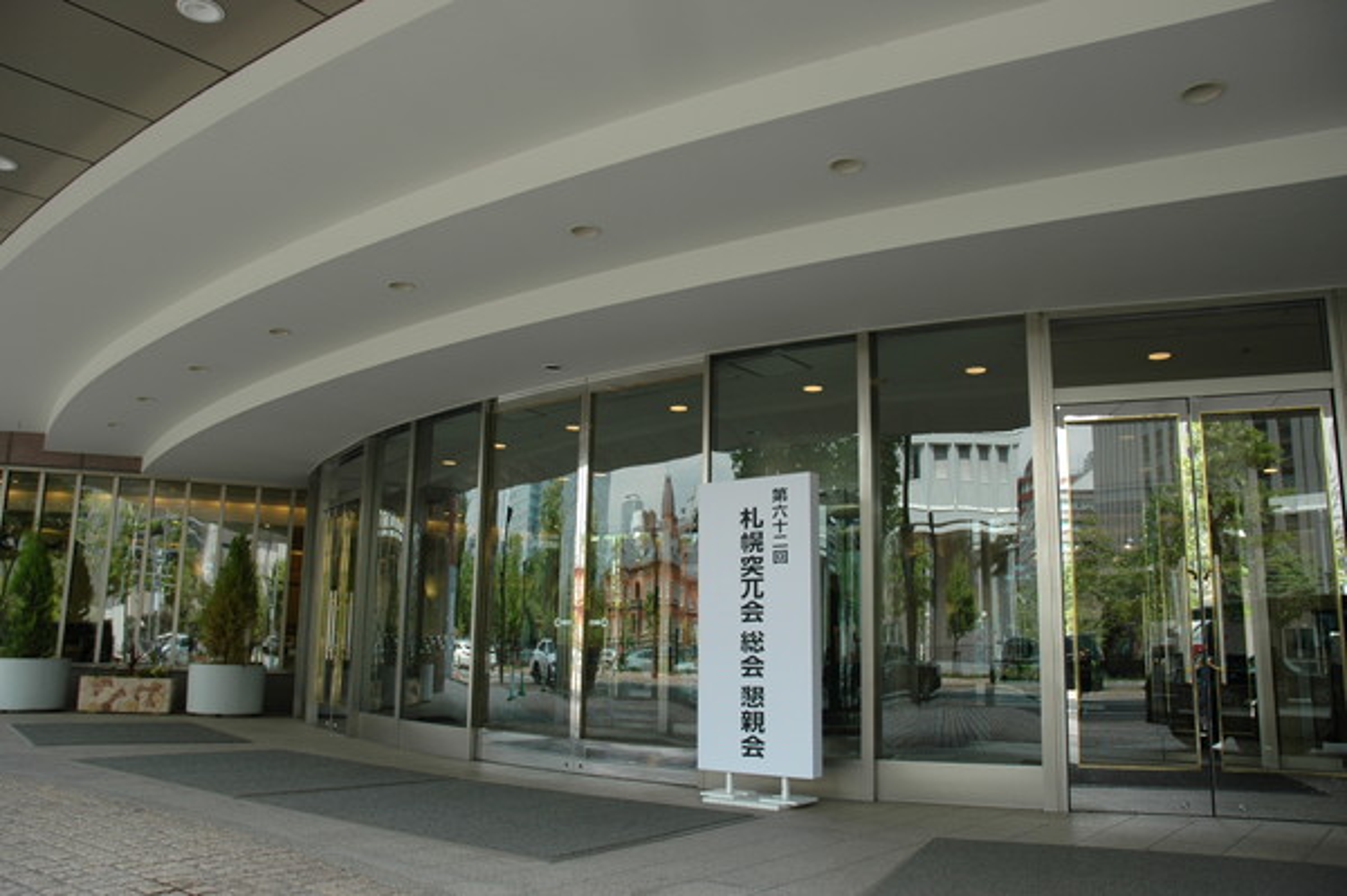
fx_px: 1009
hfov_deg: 67.4
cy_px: 448
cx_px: 674
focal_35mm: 27
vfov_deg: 47.9
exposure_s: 1/125
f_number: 5.6
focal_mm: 18
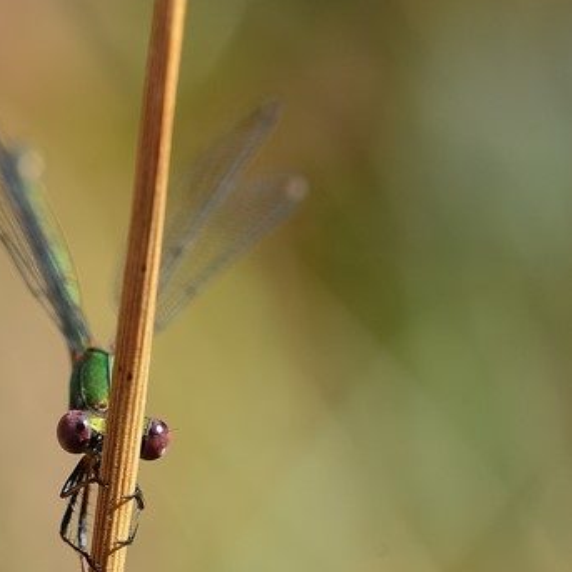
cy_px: 494
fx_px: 5608
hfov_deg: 5.8
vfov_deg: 5.8
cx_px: 154
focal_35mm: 300
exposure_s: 1/125
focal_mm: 105
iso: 160
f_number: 11
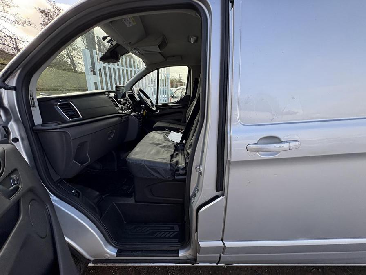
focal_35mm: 14
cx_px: 183
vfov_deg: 85.7
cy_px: 138
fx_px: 148
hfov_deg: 102.1
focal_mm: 2.22
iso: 40
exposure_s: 1/170
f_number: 2.2
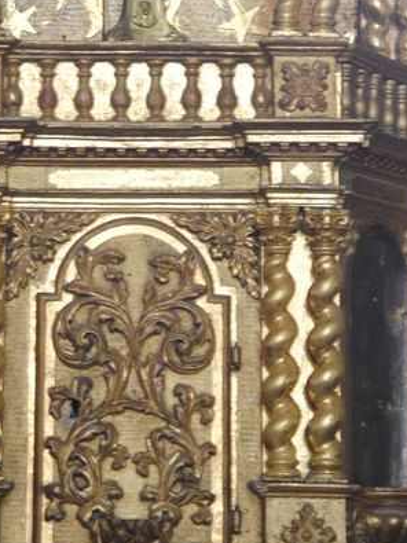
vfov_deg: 10.3
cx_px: 150
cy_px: 143
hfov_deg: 7.7
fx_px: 3009
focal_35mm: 192
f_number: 7.1
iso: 400
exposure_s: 3
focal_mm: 75
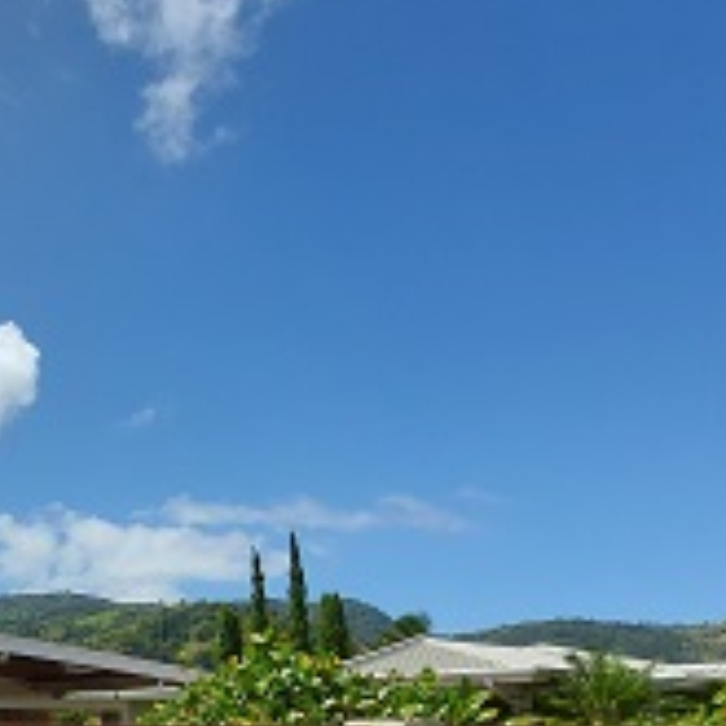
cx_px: -53
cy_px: 693
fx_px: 759
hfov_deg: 41.7
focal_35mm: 32
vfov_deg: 44.9
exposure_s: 1/1995
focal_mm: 1.74
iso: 50
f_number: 2.2
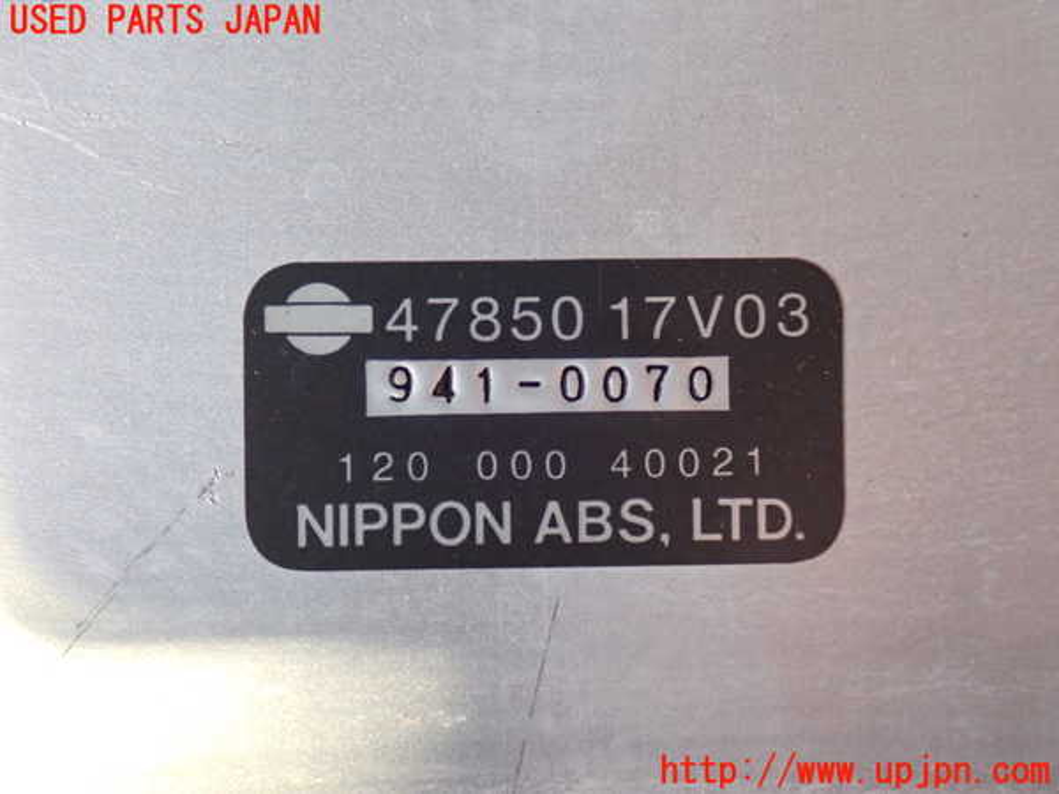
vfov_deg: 25.2
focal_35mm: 58
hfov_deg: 33.2
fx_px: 1774
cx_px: 530
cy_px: 397
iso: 800
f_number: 3.5
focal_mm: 10.35
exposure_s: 1/30
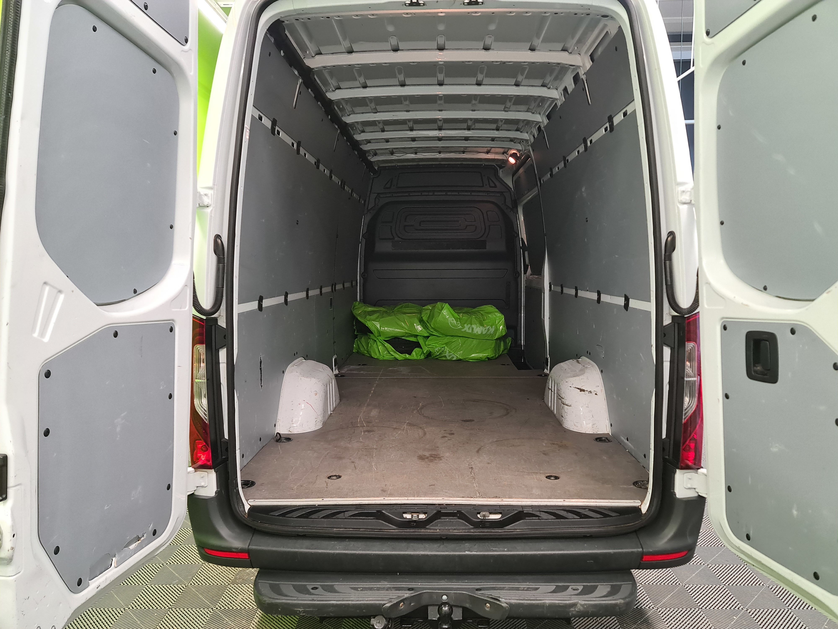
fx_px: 605
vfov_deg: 54.9
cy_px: 314
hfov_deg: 69.4
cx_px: 419
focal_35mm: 25
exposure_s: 1/100
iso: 400
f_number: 1.8
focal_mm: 7
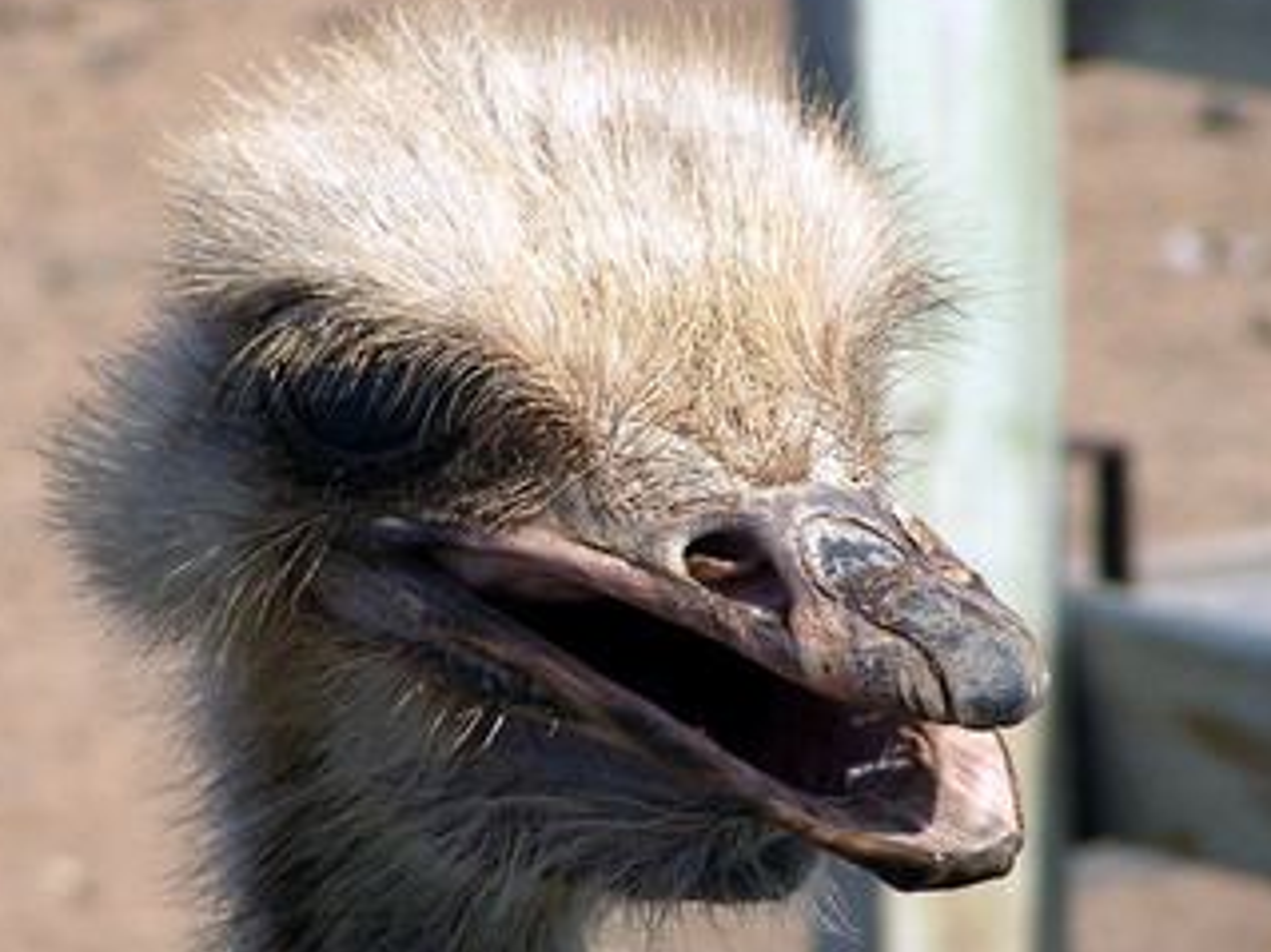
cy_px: 500
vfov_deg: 4.6
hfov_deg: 6.1
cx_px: 697
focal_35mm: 326
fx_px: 11965
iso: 50
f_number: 5
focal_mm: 34.5
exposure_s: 1/400
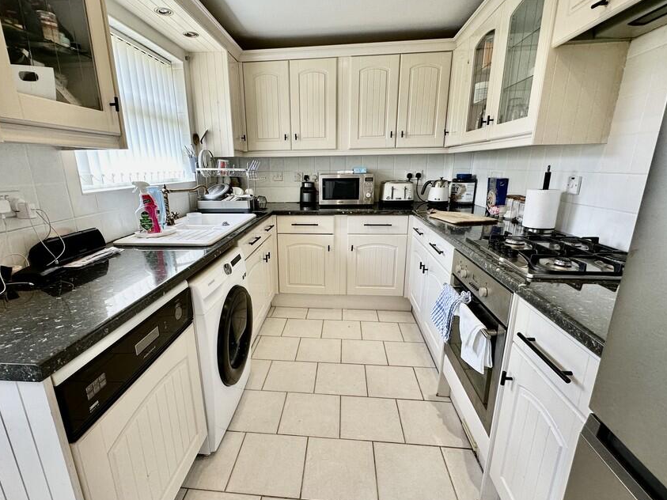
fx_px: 328
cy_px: 258
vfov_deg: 74.7
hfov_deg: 90.9
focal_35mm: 17
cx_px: 309
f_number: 2.2
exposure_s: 1/100
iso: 100
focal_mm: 2.22
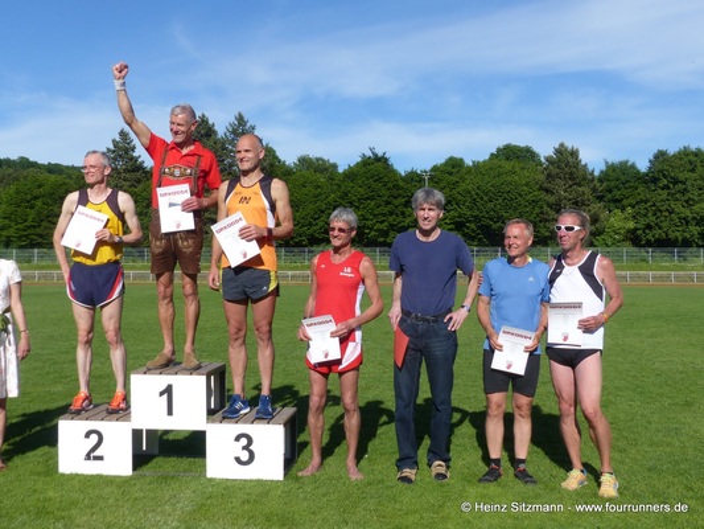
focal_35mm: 44
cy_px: 264
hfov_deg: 42.9
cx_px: 352
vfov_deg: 32.9
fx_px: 895
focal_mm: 7.8
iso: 100
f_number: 4
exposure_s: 1/1300
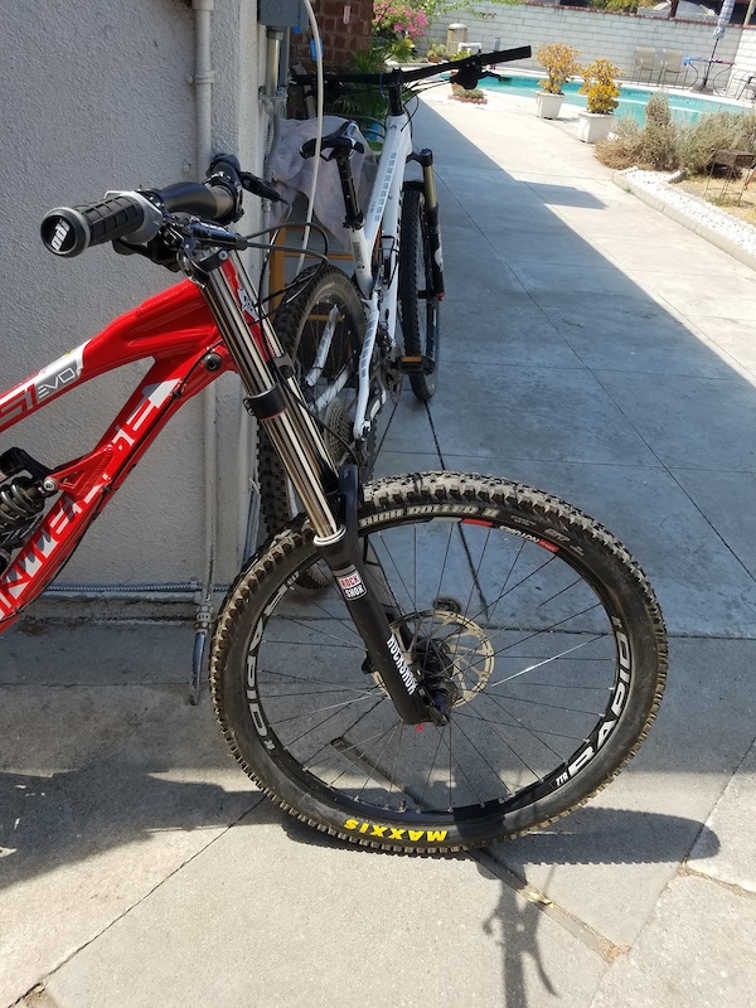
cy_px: 504
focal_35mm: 26
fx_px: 757
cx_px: 378
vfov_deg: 67.3
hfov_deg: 53.1
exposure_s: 1/1292
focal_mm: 4.2
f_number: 1.7
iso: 50
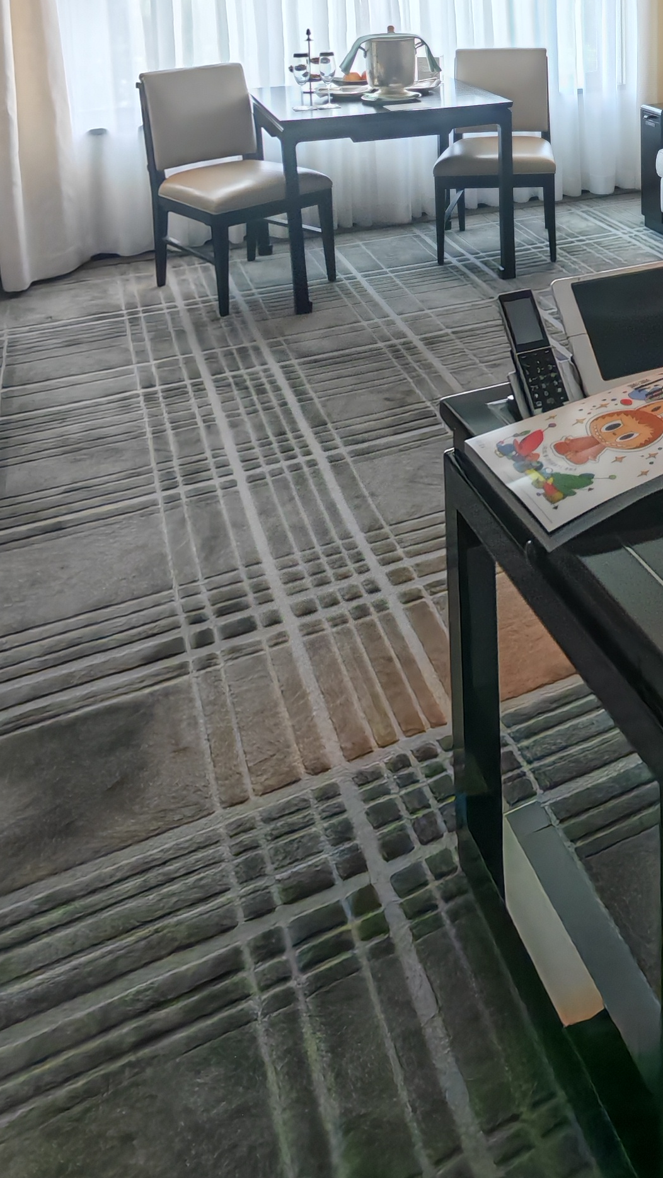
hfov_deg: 31.9
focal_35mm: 34
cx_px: 666
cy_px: 74
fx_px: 1063
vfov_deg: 50.1
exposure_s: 1/50
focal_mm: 1.96
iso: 200
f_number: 2.2
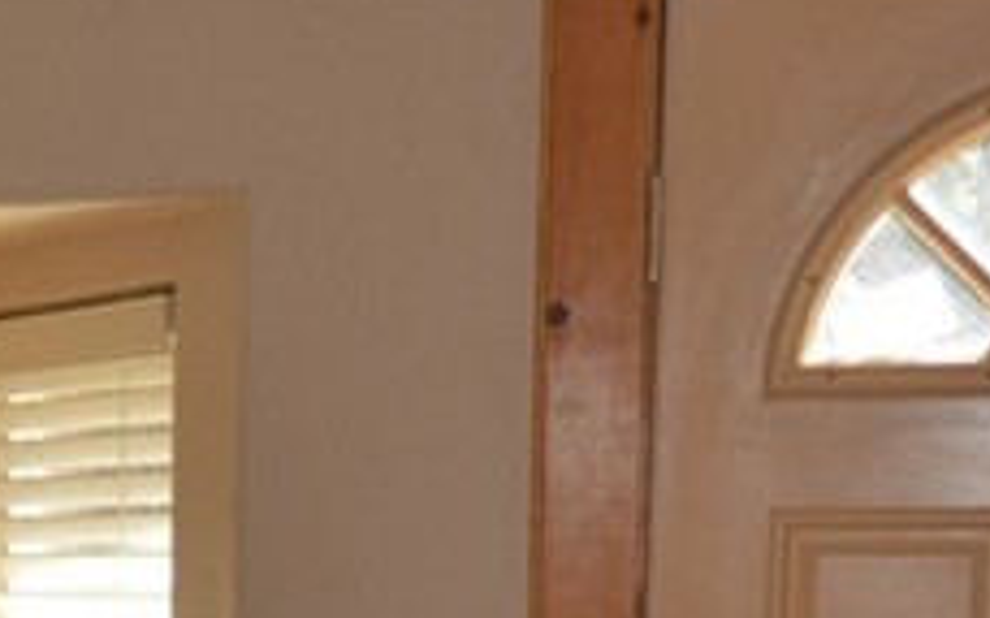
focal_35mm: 123
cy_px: 1031
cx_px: -303
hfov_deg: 16.1
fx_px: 3318
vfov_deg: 10.2
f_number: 3.5
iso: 200
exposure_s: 1/160
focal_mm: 18
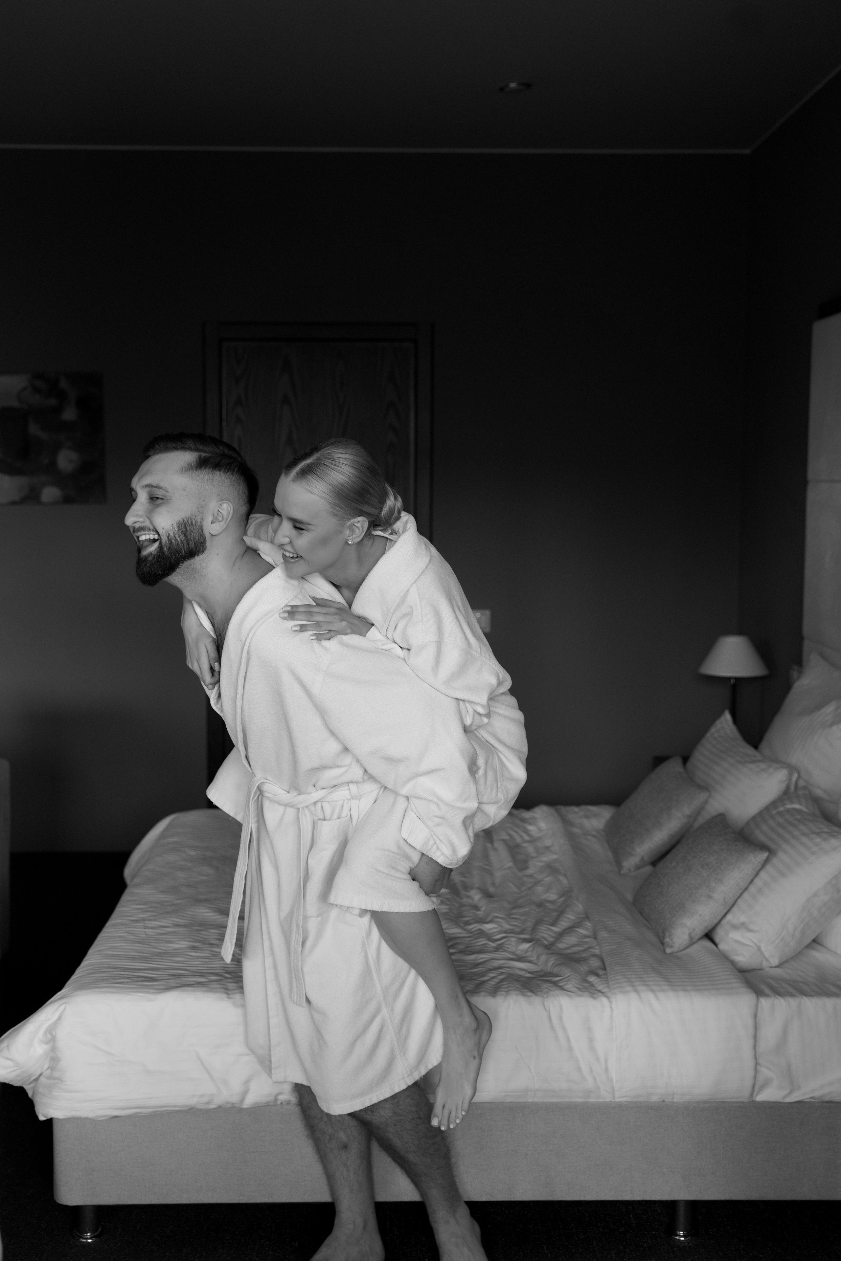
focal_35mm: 42
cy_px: 630
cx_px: 420
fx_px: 1472
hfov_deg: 31.9
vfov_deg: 46.4
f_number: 2.8
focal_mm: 42
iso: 1000
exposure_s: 1/500
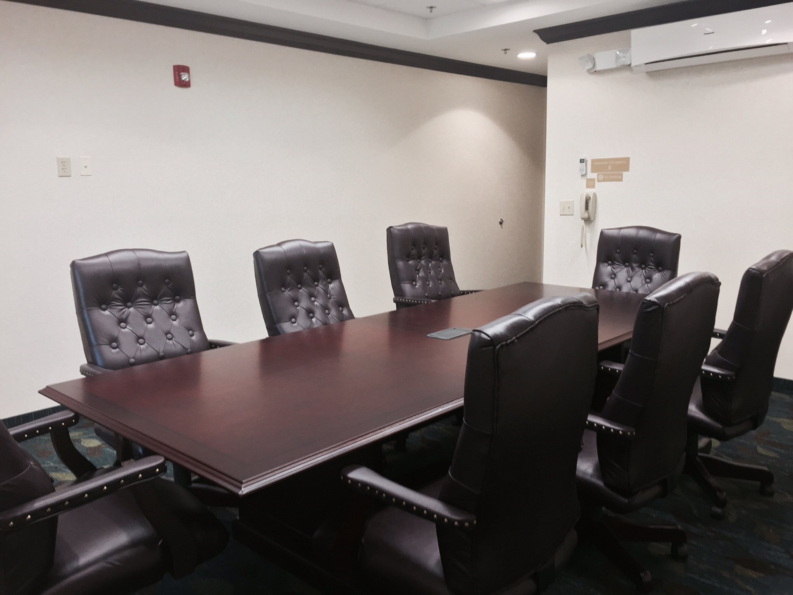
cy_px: 298
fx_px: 664
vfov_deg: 48.2
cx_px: 396
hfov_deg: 61.7
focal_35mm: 29
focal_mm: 4.15
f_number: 2.2
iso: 64
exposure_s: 1/30
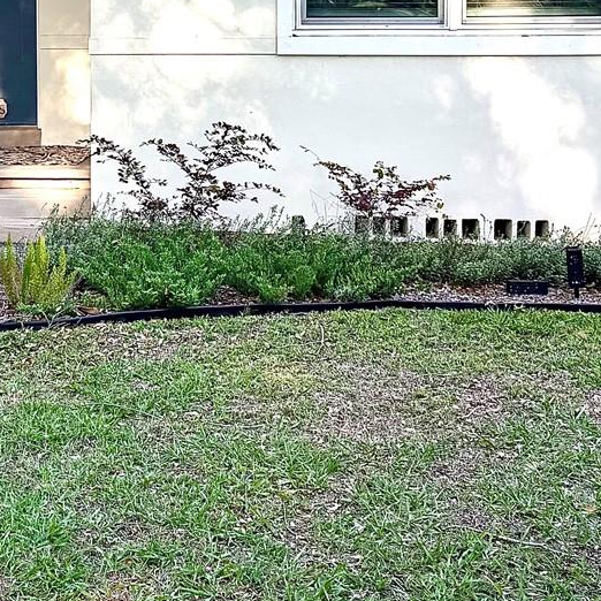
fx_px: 1277
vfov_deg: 25.6
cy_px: 53
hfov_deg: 25.6
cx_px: 52
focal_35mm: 65
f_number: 1.78
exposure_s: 1/1689
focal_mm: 6.76
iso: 100
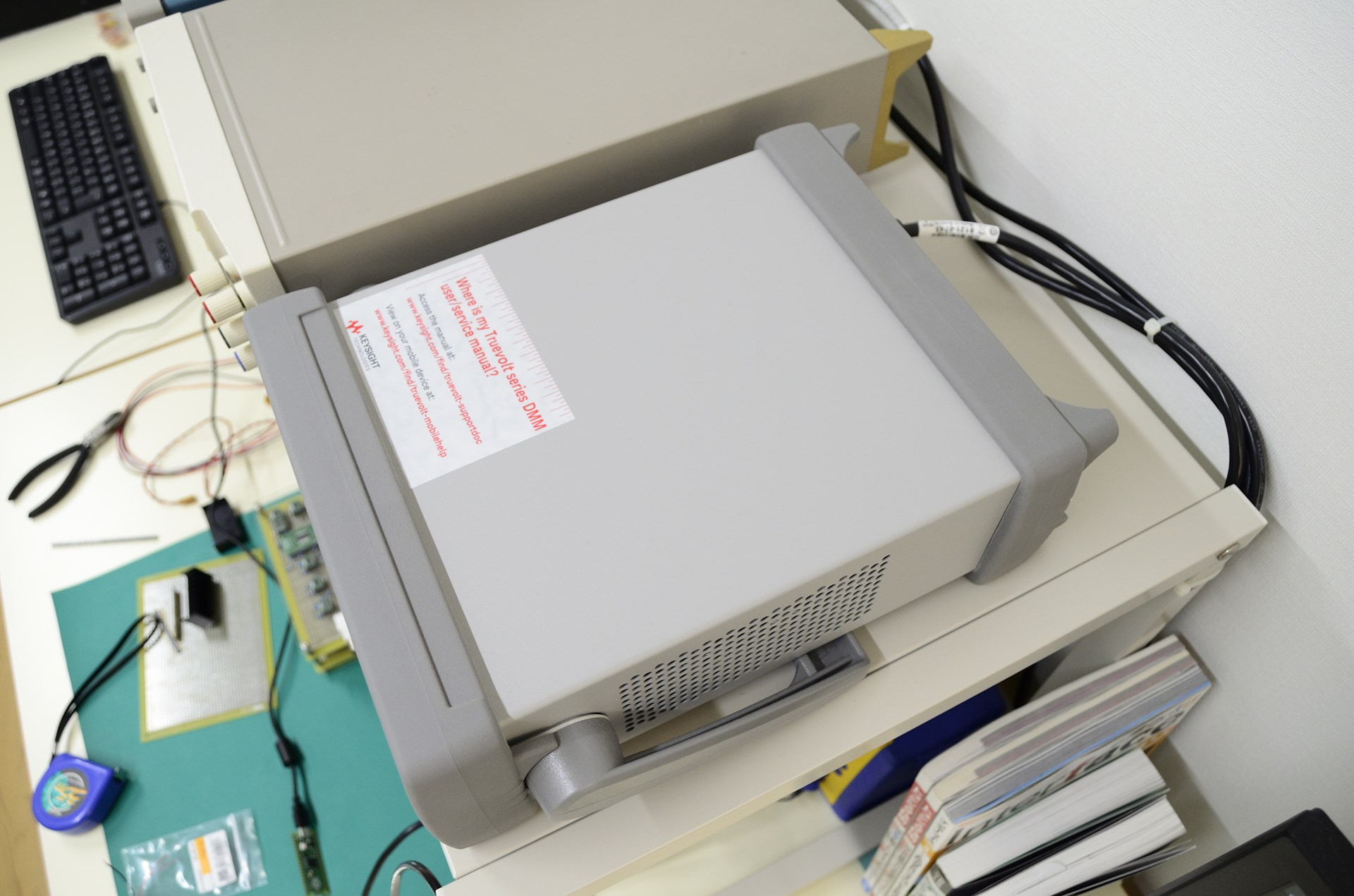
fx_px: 1013
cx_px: 677
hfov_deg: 67.5
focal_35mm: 27
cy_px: 448
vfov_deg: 47.7
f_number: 4.8
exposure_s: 1/30
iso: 640
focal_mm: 18
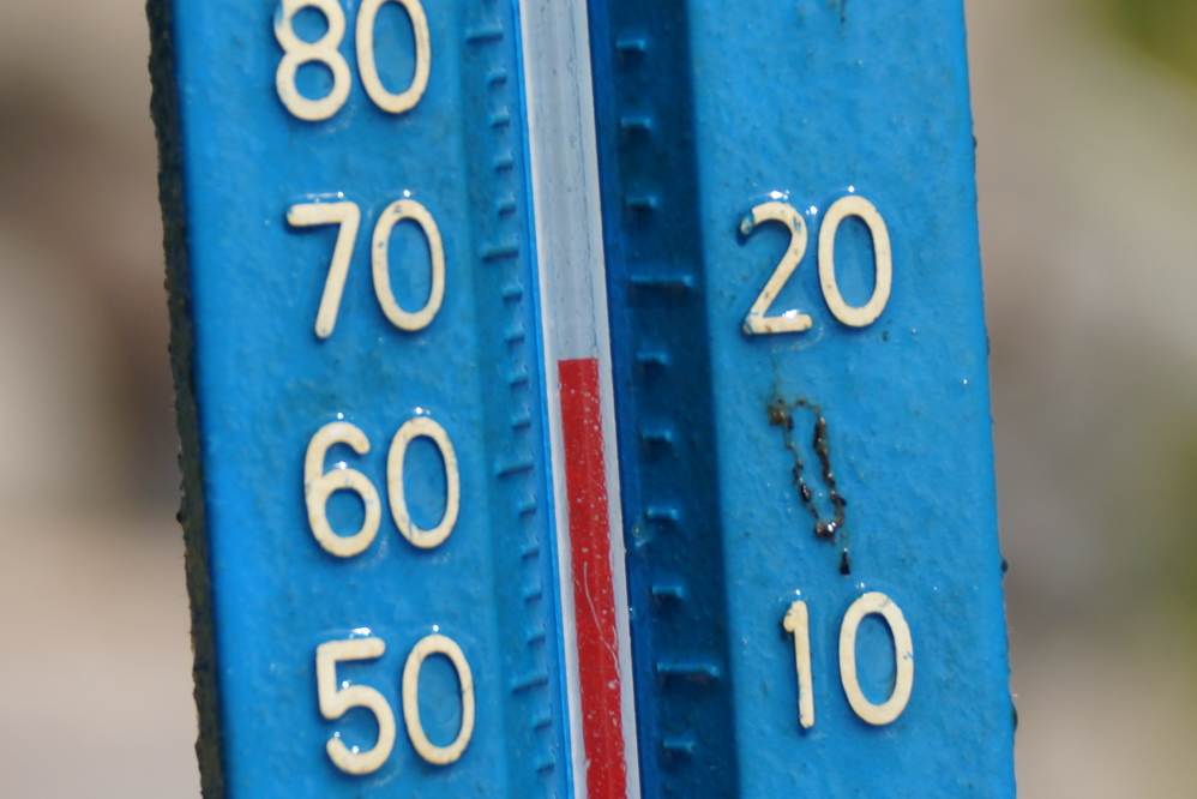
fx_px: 4490
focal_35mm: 135
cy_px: 400
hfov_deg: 15.2
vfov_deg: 10.2
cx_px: 598
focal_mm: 90
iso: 100
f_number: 5.6
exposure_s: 1/160
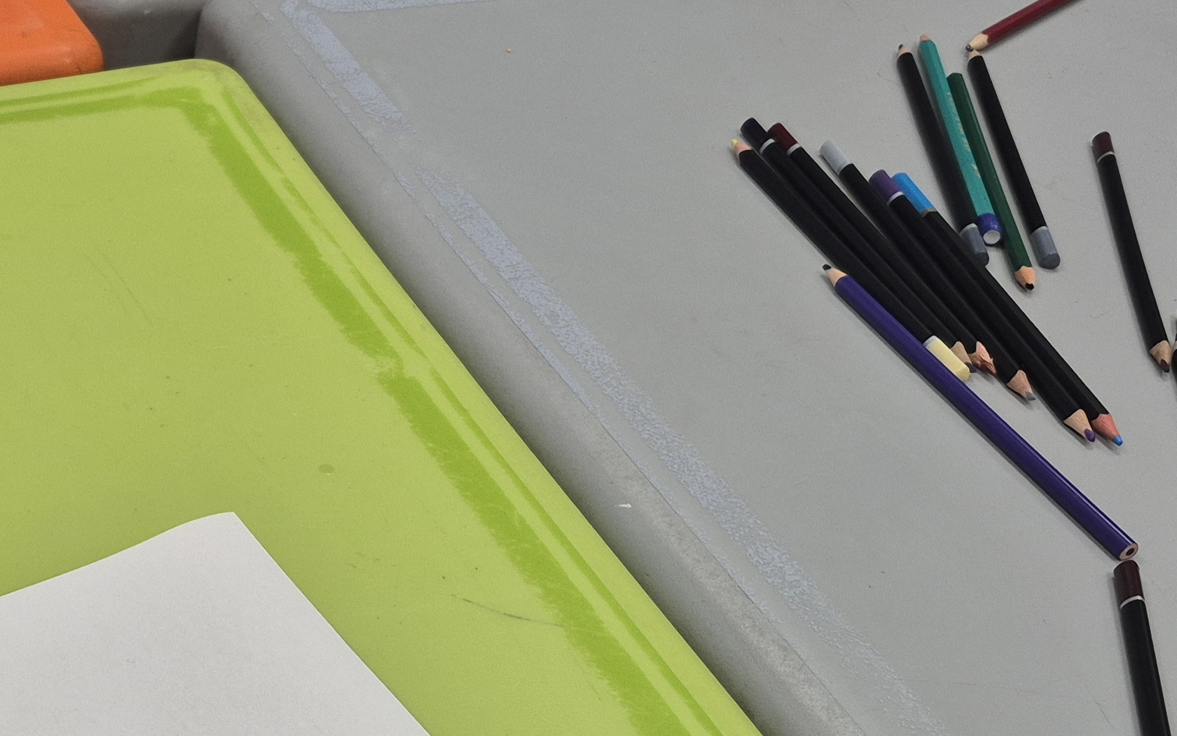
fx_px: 1989
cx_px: 210
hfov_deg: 32.0
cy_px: 565
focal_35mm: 62
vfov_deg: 20.8
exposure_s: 1/180
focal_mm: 5.4
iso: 80
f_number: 1.8
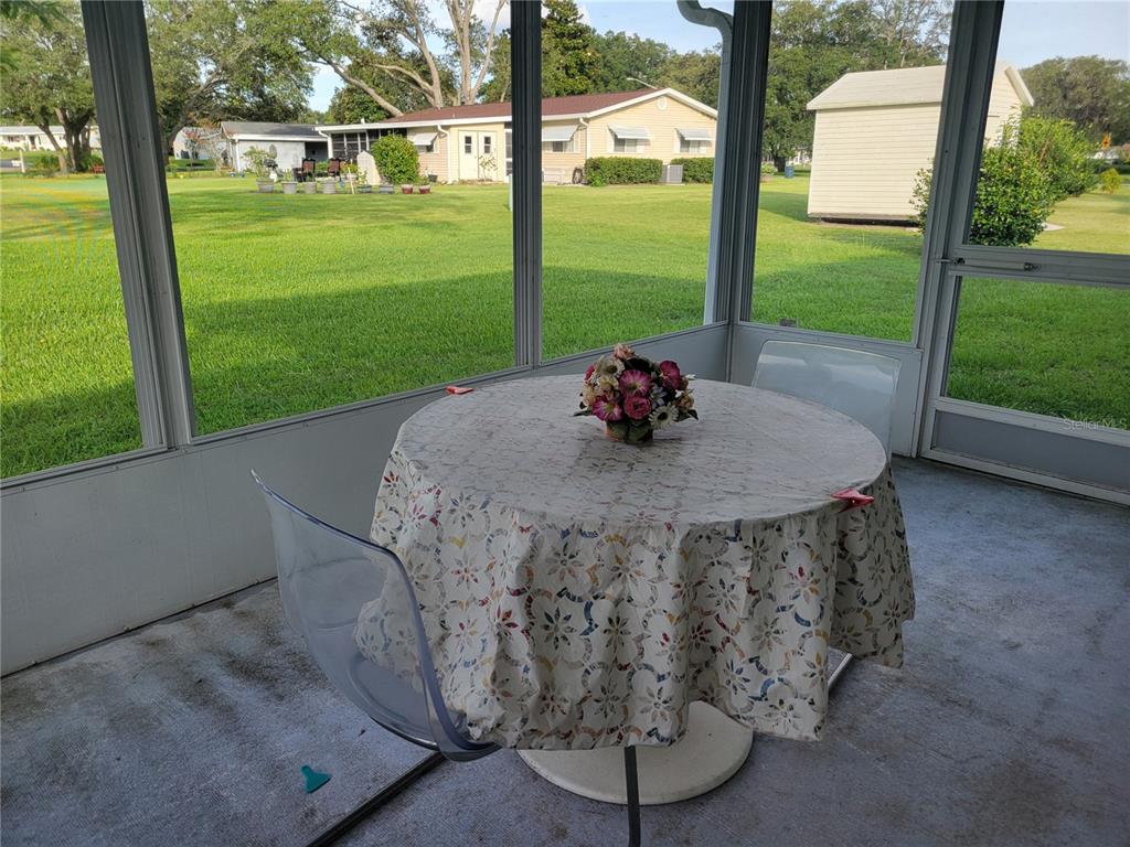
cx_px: 565
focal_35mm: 26
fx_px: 849
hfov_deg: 67.3
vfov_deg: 53.1
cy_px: 424
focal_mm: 5.4
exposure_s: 1/327
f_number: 1.8
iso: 40
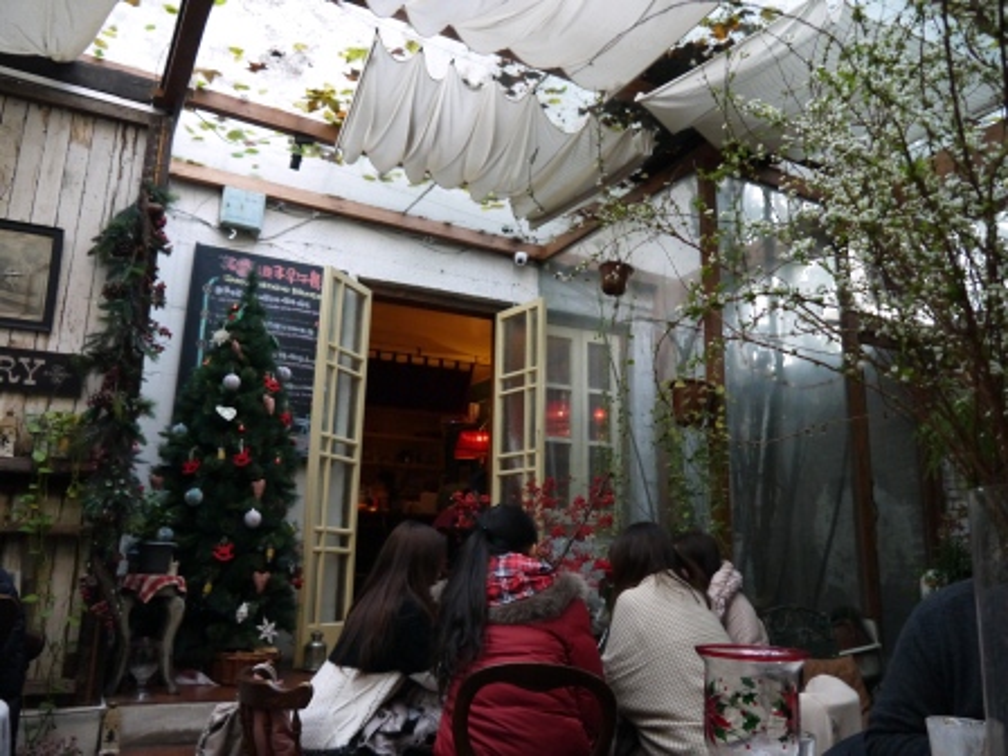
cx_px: 504
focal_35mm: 28
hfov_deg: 63.4
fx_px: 815
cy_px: 378
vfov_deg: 49.7
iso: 1000
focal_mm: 14
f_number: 3.5
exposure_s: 1/60
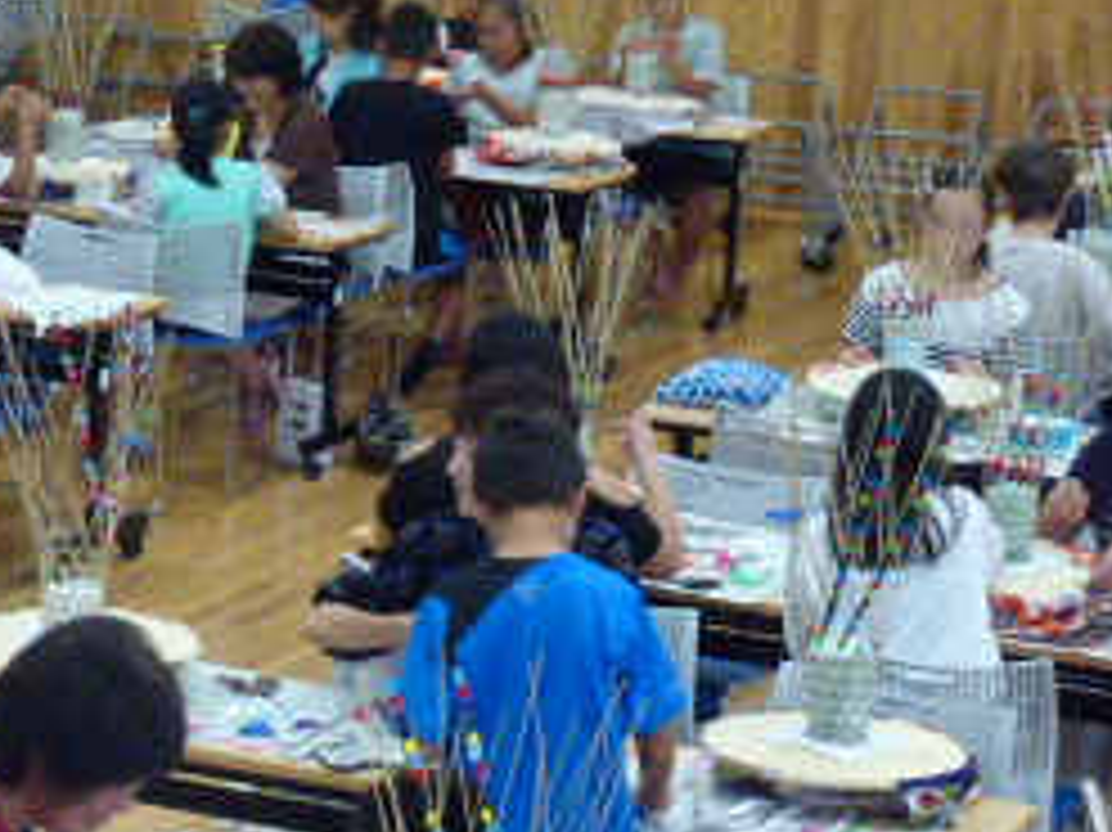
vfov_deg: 11.6
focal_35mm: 127
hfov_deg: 15.4
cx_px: 225
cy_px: 589
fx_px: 4078
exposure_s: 1/60
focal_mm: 8.7
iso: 640
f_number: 4.1
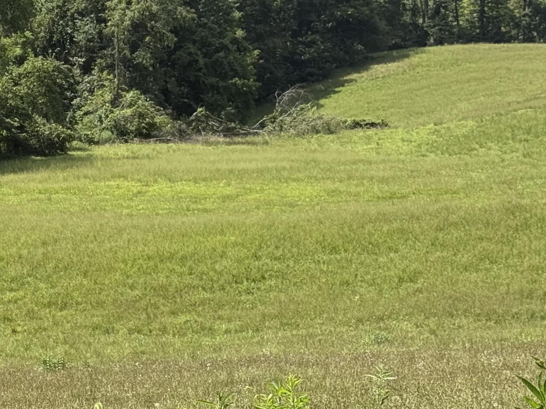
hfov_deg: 16.9
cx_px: 2
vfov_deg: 13.0
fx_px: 1798
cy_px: 117
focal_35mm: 114
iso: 80
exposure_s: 1/3891
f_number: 1.78
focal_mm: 6.76
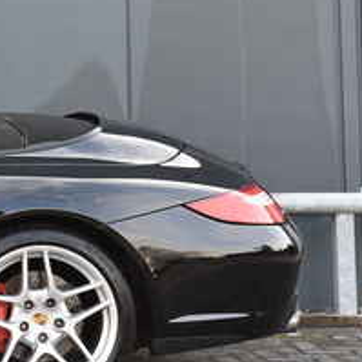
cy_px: -10
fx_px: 2331
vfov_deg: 8.8
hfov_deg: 8.5
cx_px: -315
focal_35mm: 197
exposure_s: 1/200
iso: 800
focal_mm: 40
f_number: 7.1
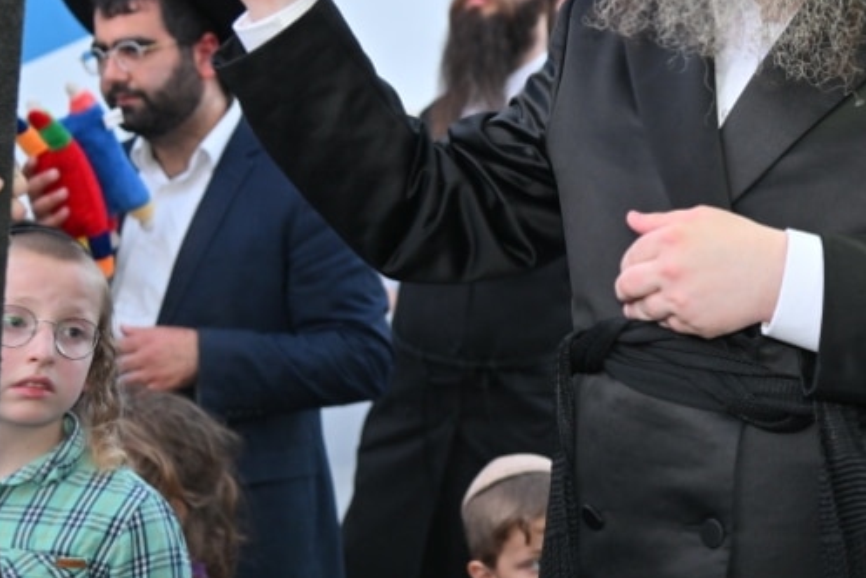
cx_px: 782
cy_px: -1
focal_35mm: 103
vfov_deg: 13.1
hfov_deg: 19.4
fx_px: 2479
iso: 500
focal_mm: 50
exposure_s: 1/200
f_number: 4
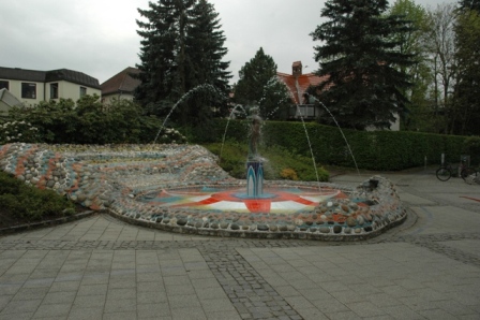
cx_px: 240
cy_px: 160
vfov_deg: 47.9
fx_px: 360
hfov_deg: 67.4
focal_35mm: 27
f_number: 9
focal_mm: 18
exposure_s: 1/320
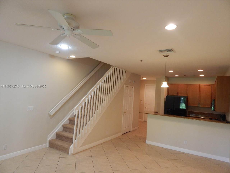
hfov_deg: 76.4
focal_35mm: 22
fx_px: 146
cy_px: 86
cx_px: 115
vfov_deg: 61.1
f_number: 3
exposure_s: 1/30
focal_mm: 4
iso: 220
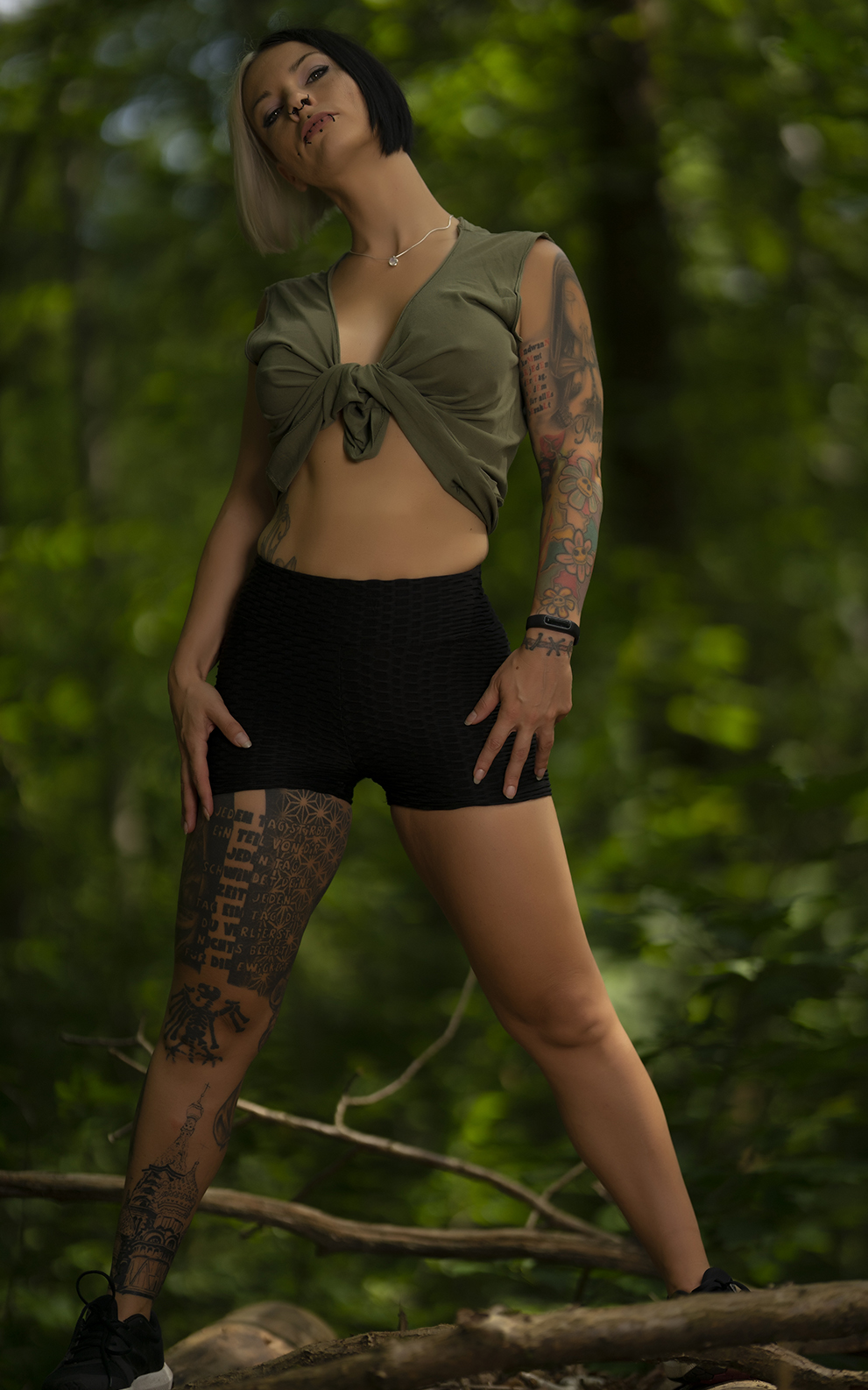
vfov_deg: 19.3
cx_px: 432
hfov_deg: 12.1
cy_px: 699
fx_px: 4088
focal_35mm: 108
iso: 125
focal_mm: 105
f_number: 1.4
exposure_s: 1/3200
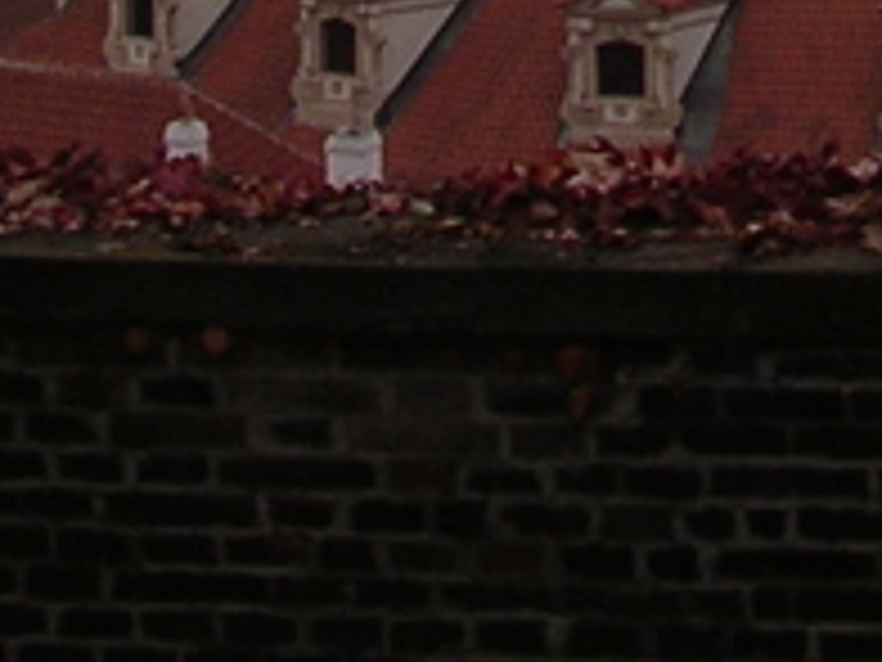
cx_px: 909
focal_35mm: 199
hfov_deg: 9.9
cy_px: -1004
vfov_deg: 7.0
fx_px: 5070
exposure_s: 1/498
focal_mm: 5.8
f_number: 2.8
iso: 100
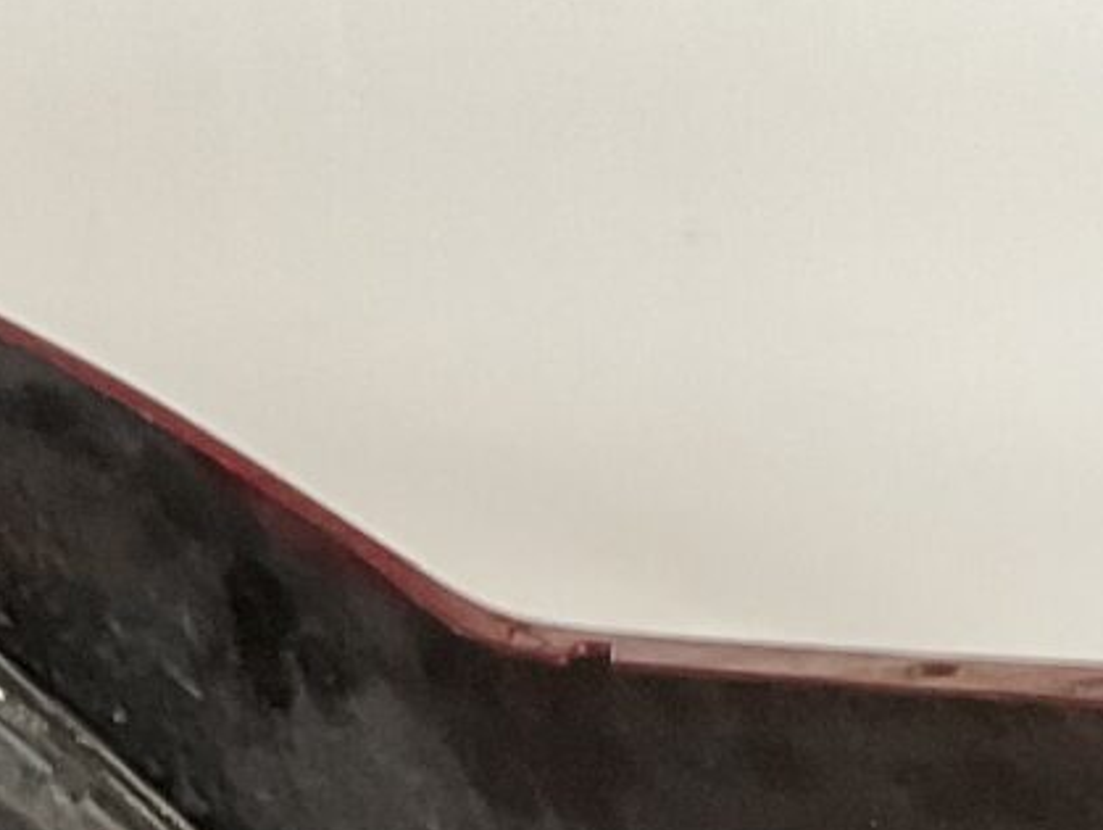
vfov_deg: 7.8
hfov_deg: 11.2
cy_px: 2050
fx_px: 5645
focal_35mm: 177
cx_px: 490
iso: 80
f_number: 1.8
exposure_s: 1/50
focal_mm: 3
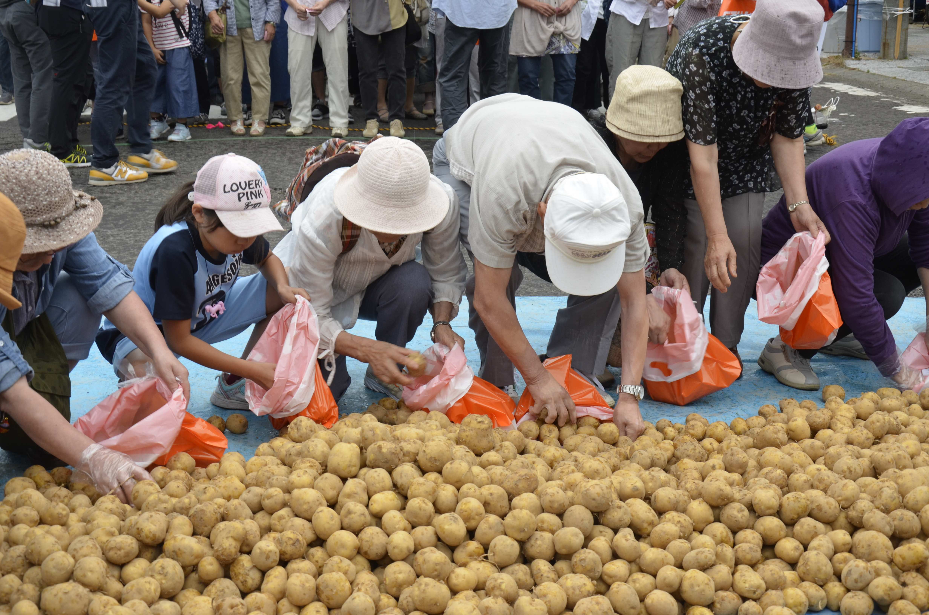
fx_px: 1313
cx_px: 464
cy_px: 308
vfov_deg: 26.4
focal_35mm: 51
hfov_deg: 39.0
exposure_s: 1/125
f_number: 8
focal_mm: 34
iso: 400
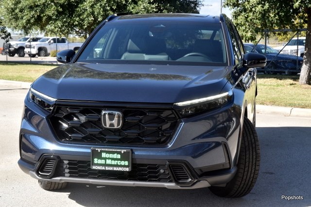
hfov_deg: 28.1
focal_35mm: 72
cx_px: 156
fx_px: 622
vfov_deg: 18.9
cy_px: 104
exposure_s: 1/250
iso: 200
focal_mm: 48
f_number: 8
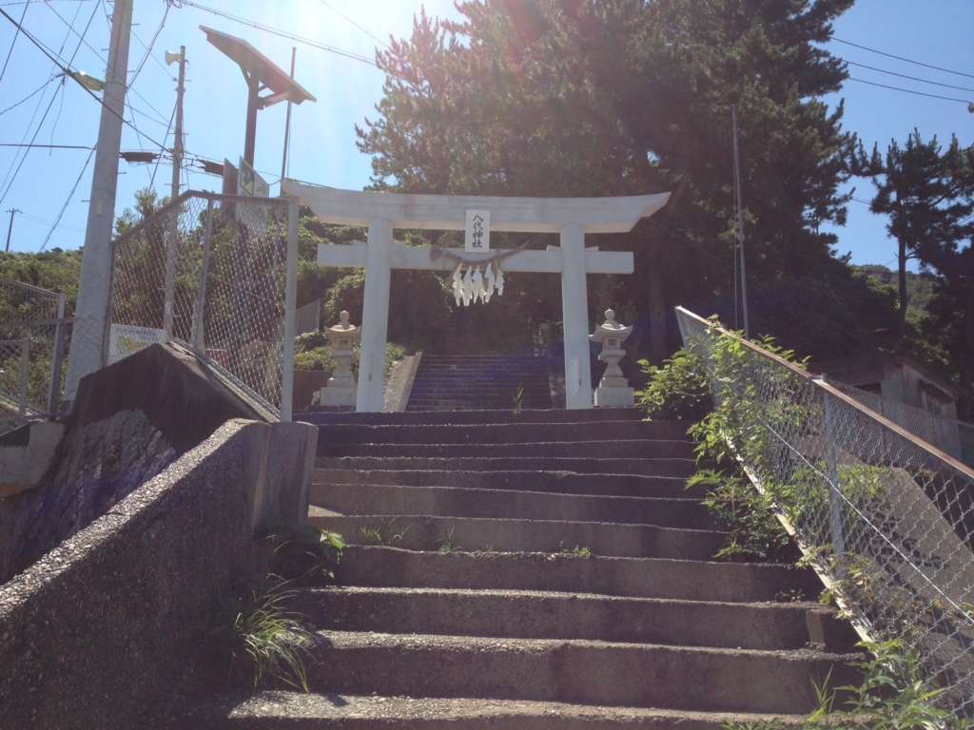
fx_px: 985
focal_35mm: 35
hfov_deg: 52.6
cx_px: 487
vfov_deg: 40.7
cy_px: 365
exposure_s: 1/1672
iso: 50
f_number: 2.4
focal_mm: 4.28
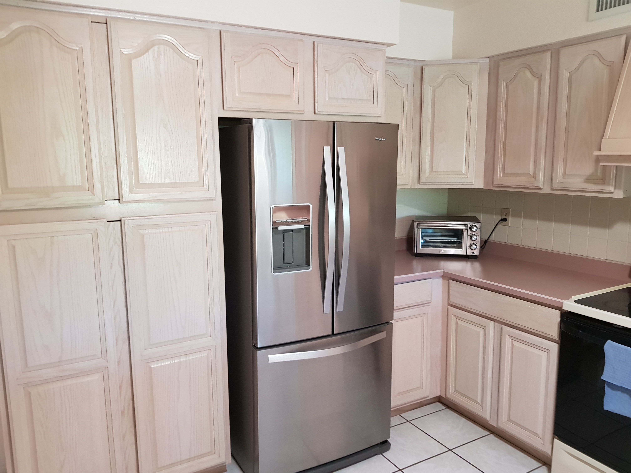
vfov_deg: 53.1
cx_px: 316
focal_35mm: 26
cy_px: 236
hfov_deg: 67.3
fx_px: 474
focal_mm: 4.3
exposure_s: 1/17
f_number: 1.7
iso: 250
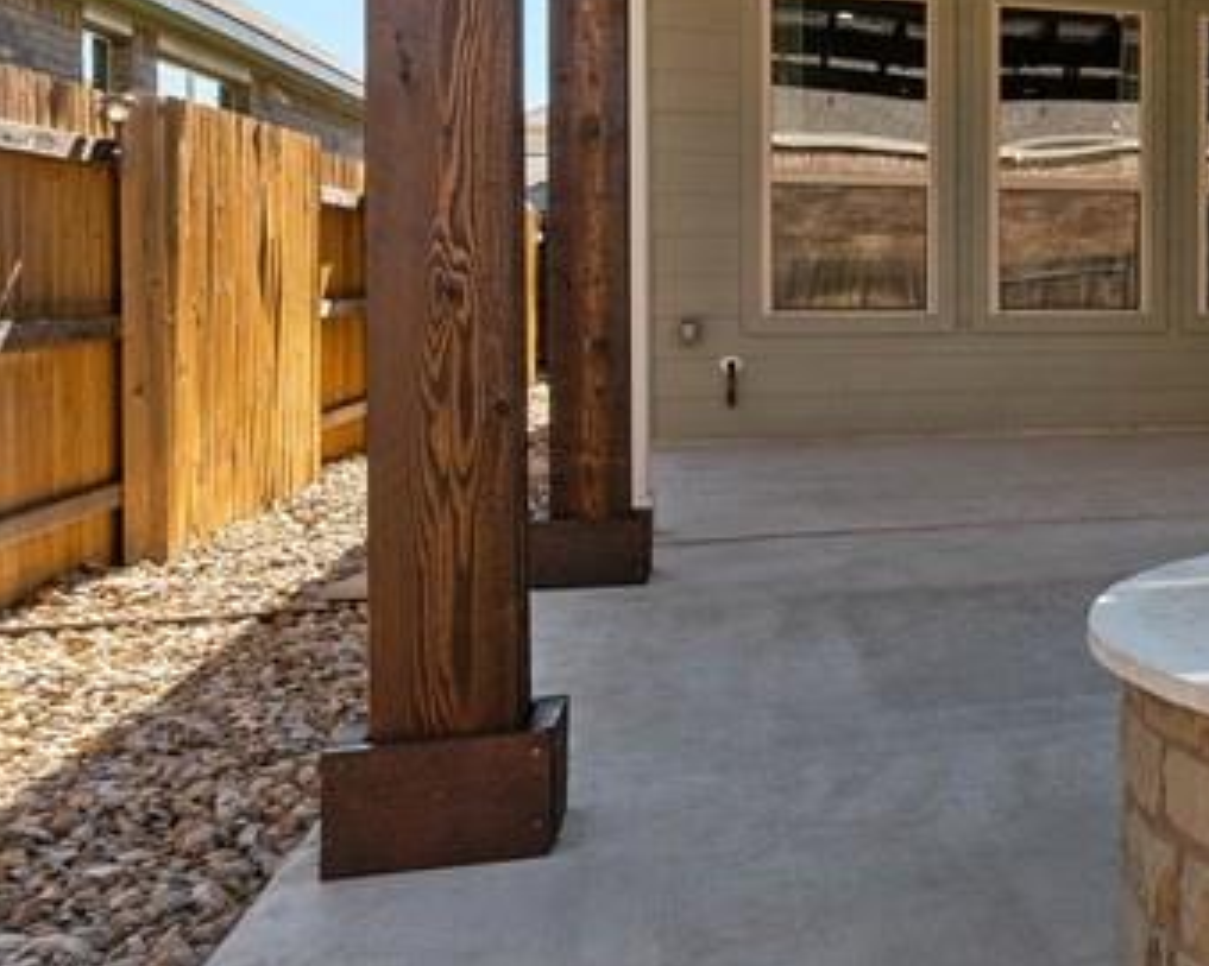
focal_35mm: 48
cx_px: 1589
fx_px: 1717
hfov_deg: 30.3
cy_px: 330
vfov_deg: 31.2
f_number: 8
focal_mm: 16
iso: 800
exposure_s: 1/50
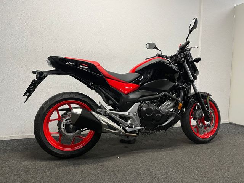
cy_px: 92
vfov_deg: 53.1
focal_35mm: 26
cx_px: 122
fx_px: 183
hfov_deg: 67.3
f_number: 1.6
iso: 80
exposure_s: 1/50
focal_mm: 5.1
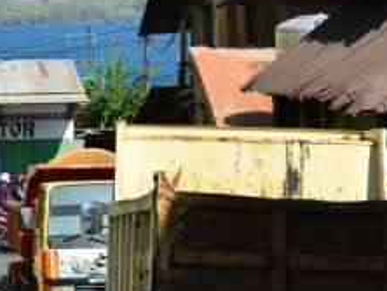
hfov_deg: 10.0
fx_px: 2171
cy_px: 52
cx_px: -63
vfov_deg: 7.7
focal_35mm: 194
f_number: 10
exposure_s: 1/400
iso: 250
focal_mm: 56
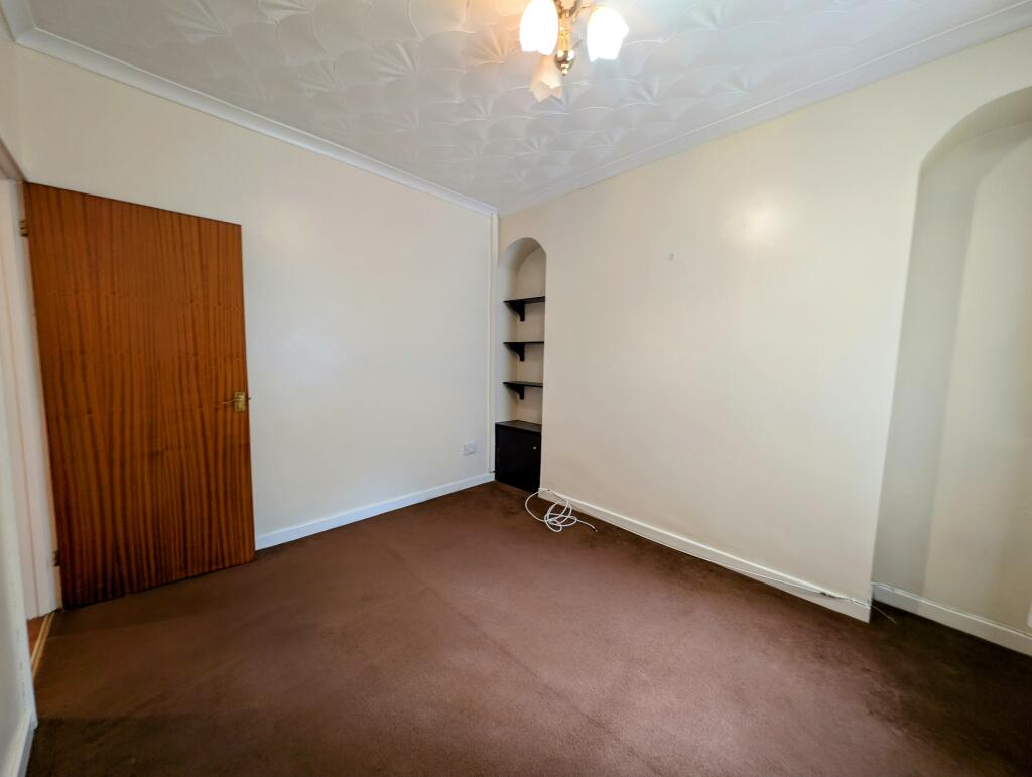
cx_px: 516
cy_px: 388
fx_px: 358
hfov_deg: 110.5
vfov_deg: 94.6
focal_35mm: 12
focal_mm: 2.23
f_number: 1.95
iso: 98
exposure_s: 1/20
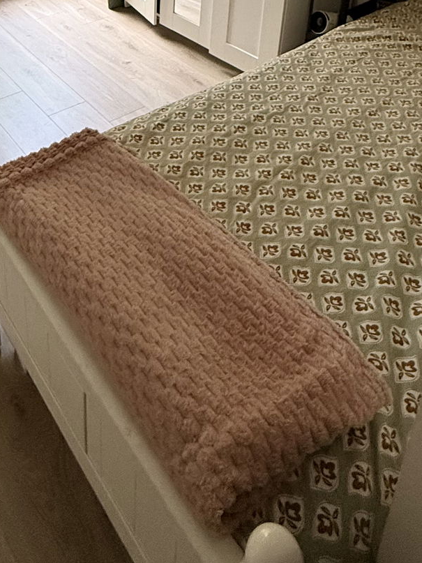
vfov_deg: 41.5
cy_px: -36
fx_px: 602
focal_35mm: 37
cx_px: 125
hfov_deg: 38.0
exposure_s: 1/81
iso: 400
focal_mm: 2.22
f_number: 2.2
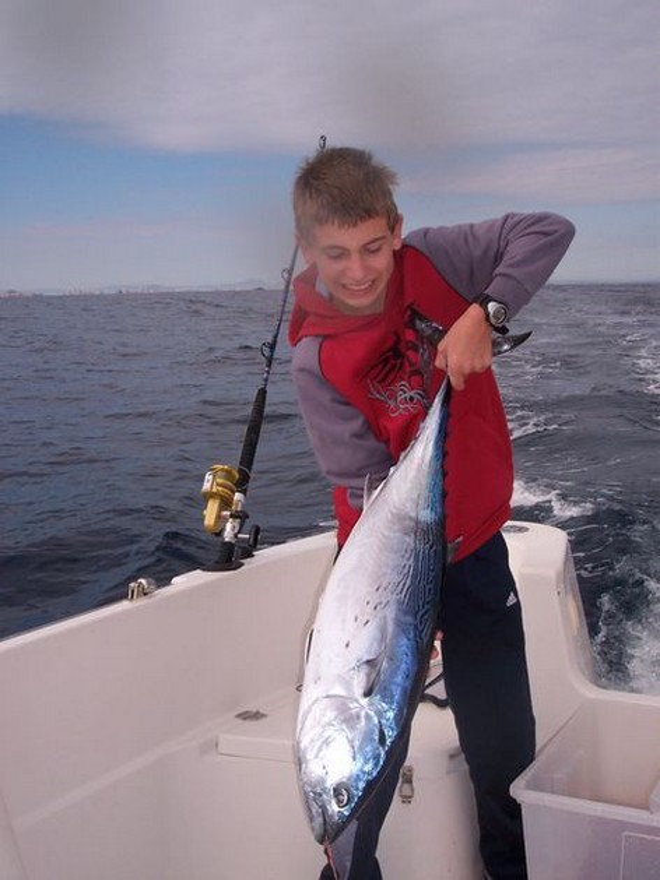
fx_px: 967
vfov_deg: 49.0
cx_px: 330
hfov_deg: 37.7
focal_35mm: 38
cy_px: 440
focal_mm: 8
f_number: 4.8
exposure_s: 1/1000
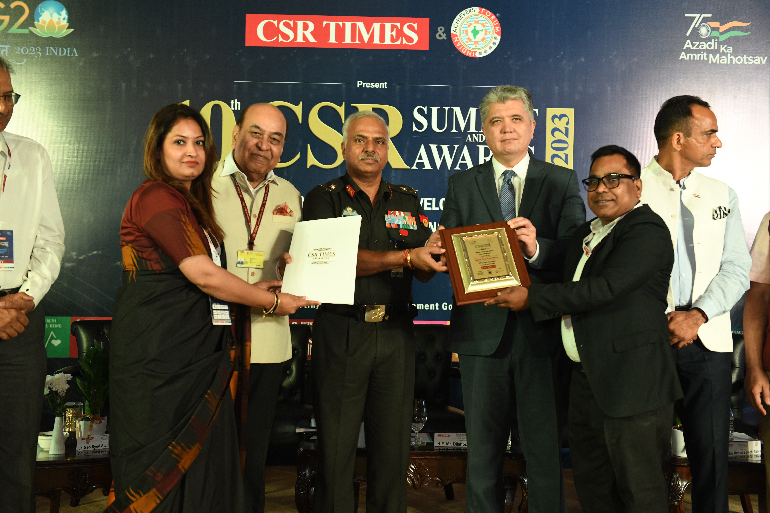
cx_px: 385
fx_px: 1027
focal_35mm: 48
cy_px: 256
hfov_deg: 41.1
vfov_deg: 28.1
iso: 1250
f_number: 4
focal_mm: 48
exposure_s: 1/125
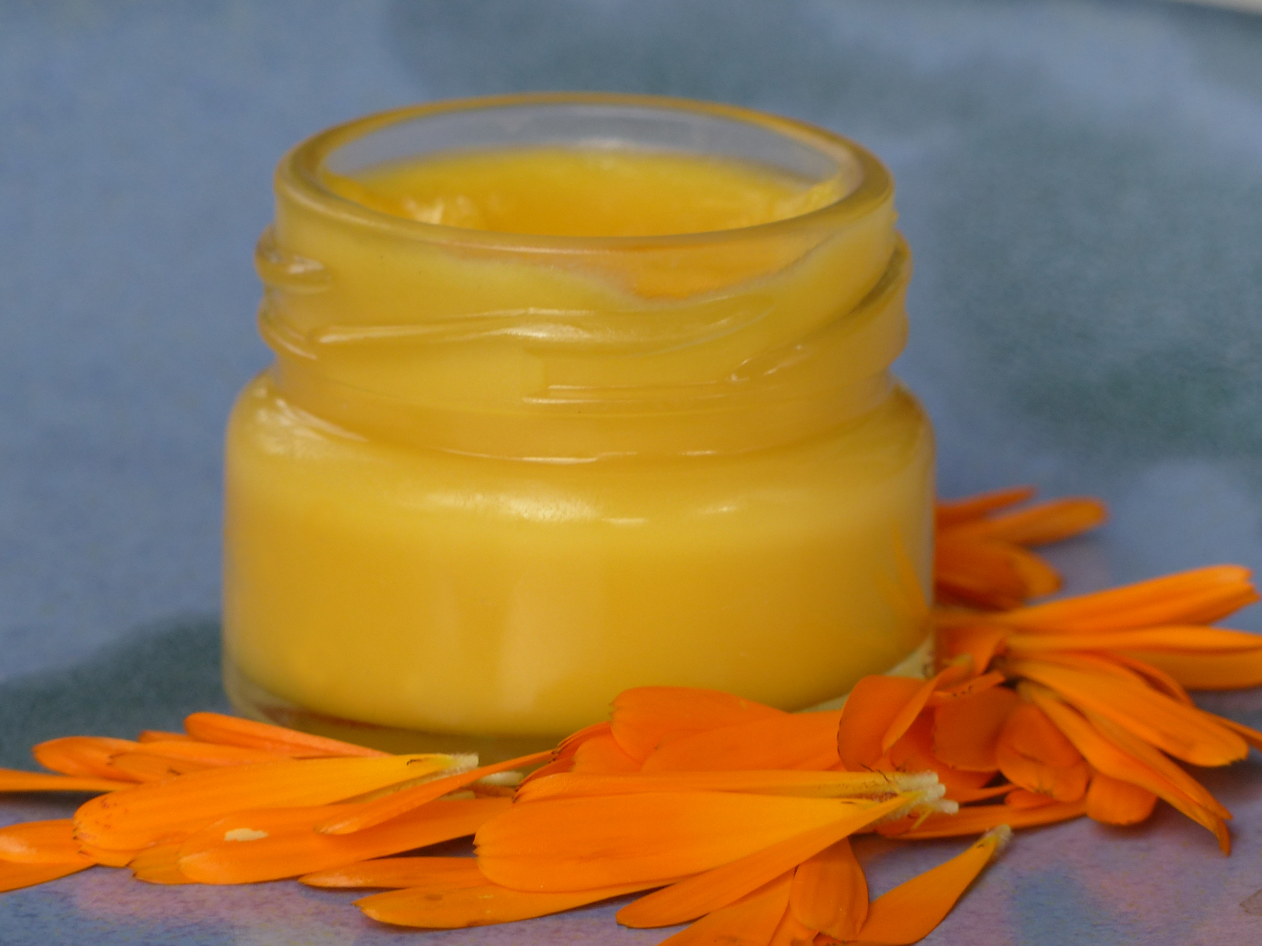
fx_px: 26796
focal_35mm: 735
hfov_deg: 2.7
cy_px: 473
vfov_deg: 2.0
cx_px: 631
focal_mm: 108
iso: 100
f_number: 4
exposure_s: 1/250
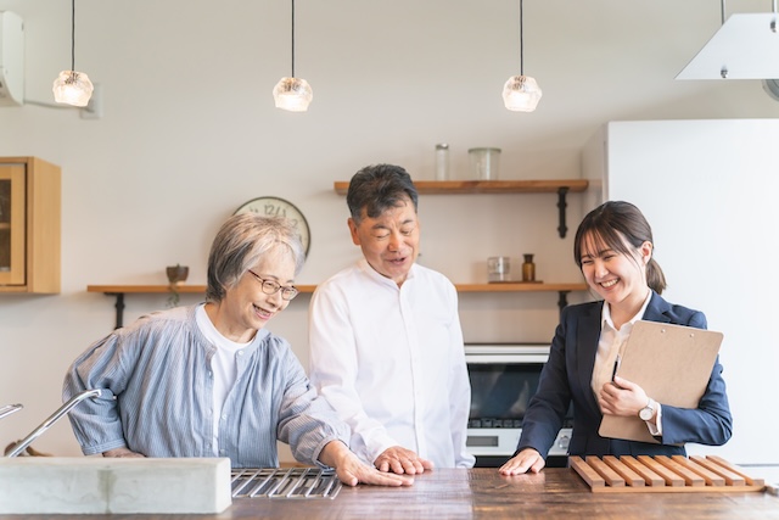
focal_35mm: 62
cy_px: 260
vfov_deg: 21.9
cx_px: 390
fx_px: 1342
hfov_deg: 32.4
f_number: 2.5
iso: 400
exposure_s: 1/500
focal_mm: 62
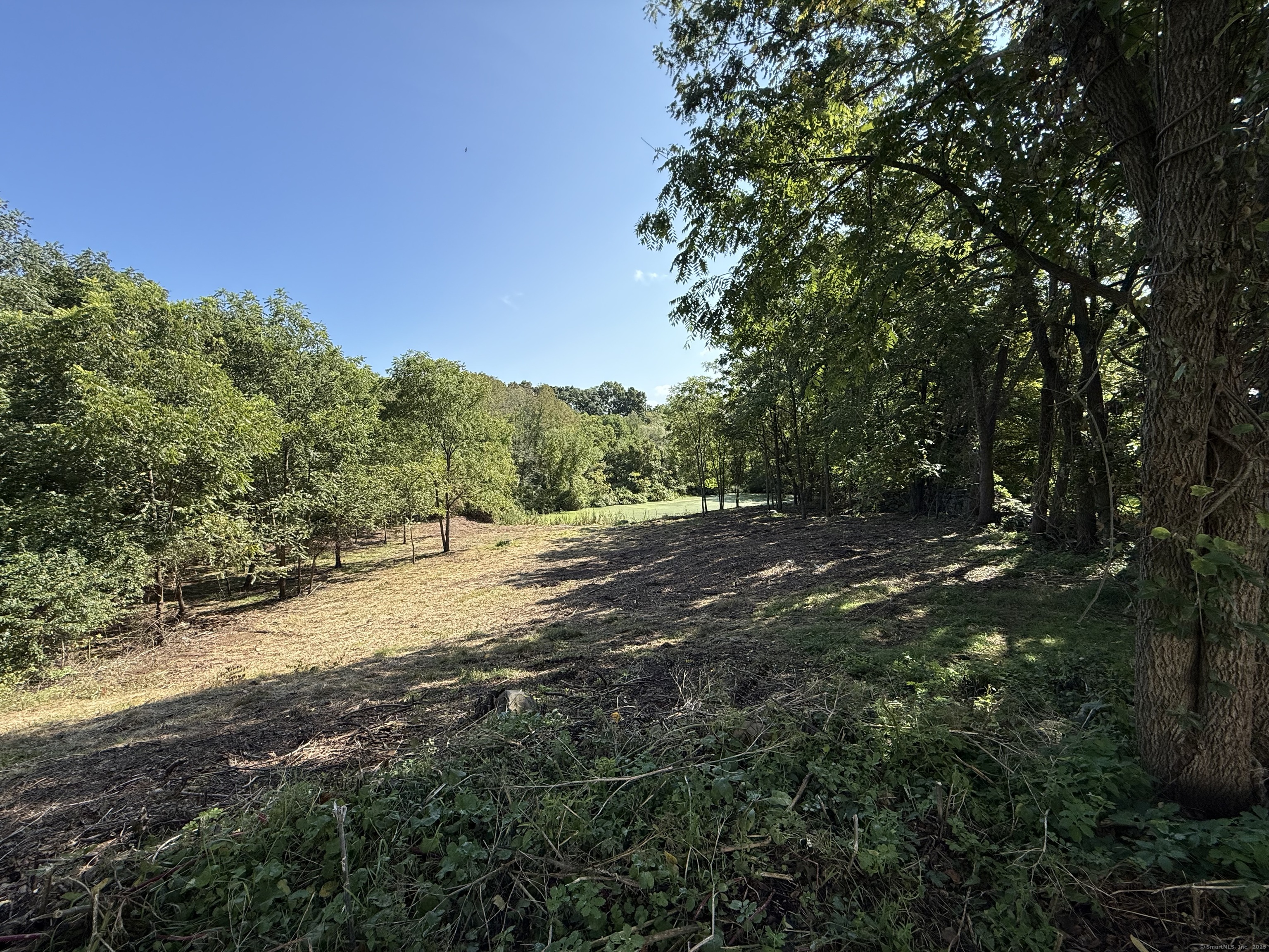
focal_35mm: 14
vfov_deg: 85.7
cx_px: 634
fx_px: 513
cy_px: 476
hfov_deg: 102.1
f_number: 2.2
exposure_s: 1/1189
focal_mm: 2.22
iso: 64
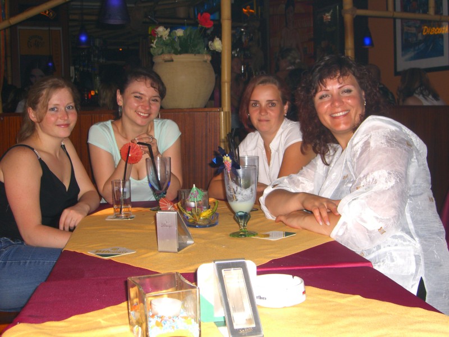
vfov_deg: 31.5
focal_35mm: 46
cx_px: 224
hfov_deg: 41.2
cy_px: 168
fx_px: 597
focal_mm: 9.5
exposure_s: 1/60
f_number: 3.1
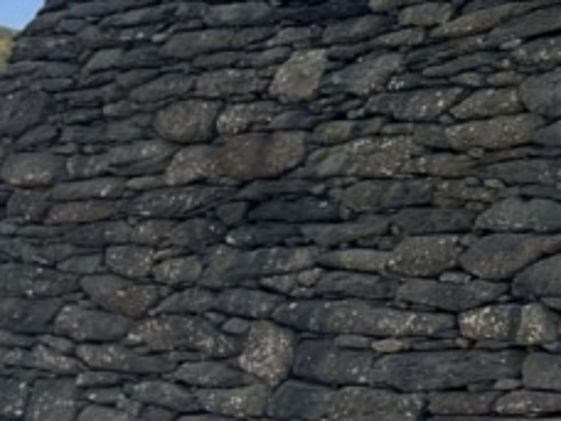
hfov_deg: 15.0
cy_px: 140
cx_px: 957
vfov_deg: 12.6
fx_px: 1896
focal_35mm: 117
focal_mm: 5.1
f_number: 1.6
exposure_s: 1/4149
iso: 50
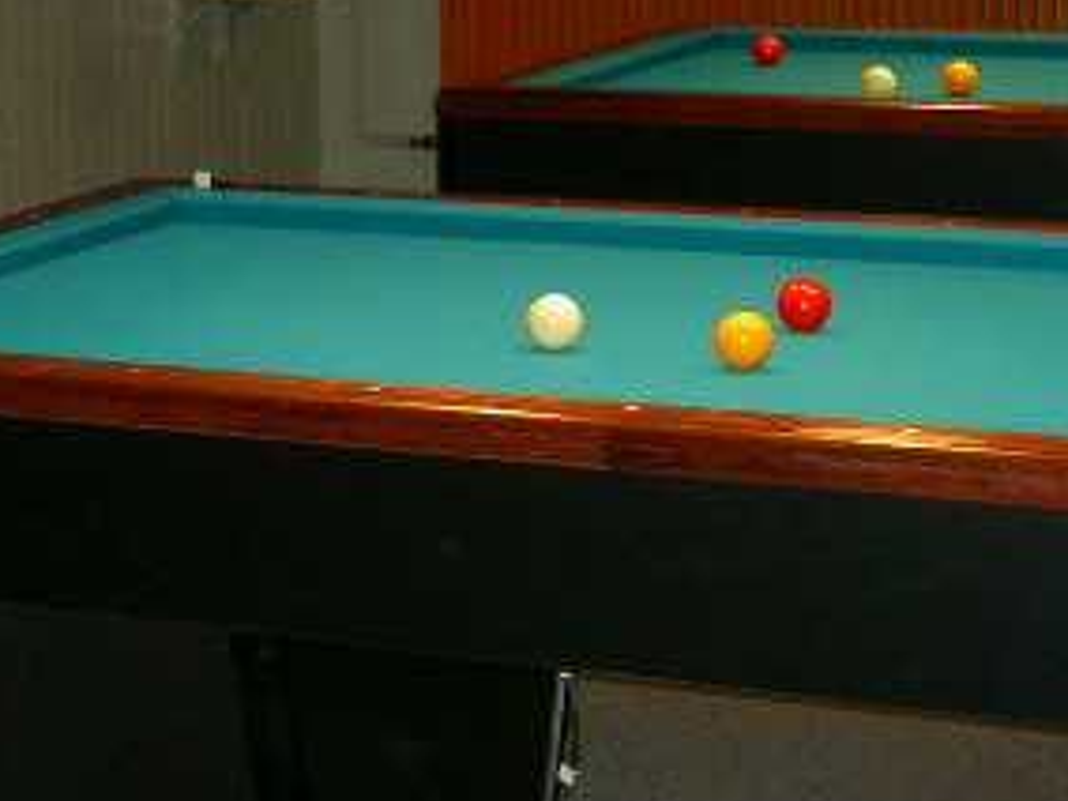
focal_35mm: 99
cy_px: 199
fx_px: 3054
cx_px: 19
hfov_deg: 19.3
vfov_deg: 14.9
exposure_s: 1/64.1
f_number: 2.9
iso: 100
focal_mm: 9
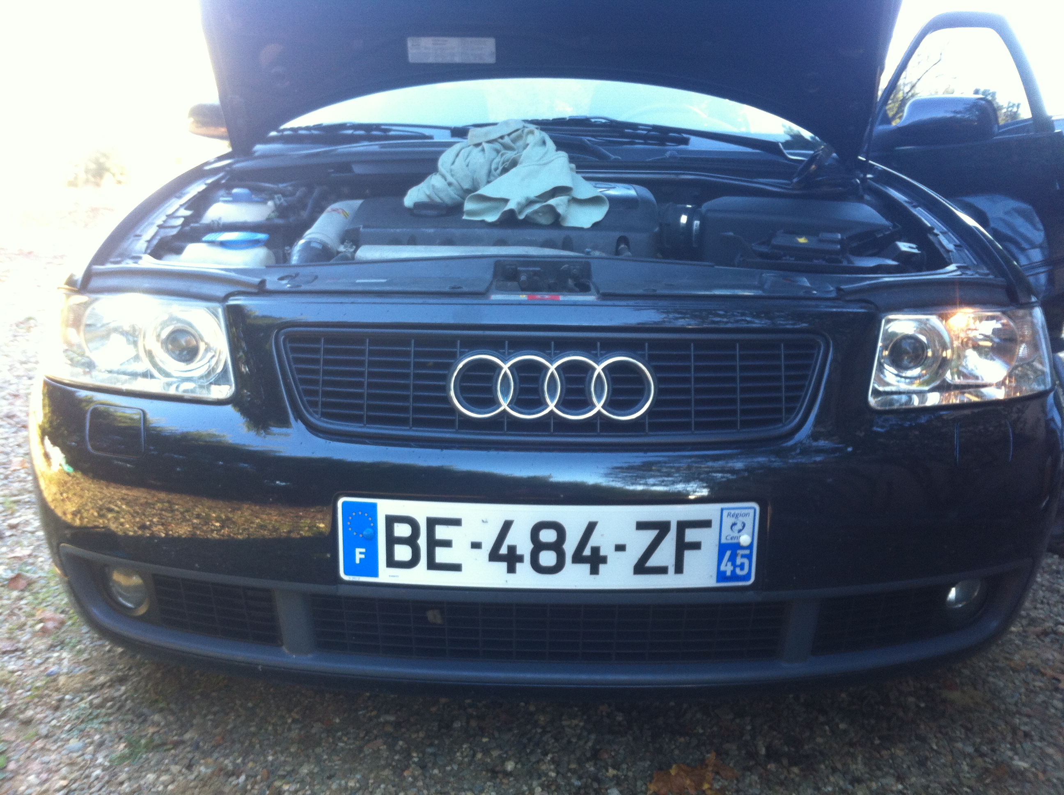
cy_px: 398
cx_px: 532
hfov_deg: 52.7
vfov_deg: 40.6
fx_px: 1074
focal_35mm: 35
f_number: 2.8
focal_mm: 3.85
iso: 80
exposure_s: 1/20
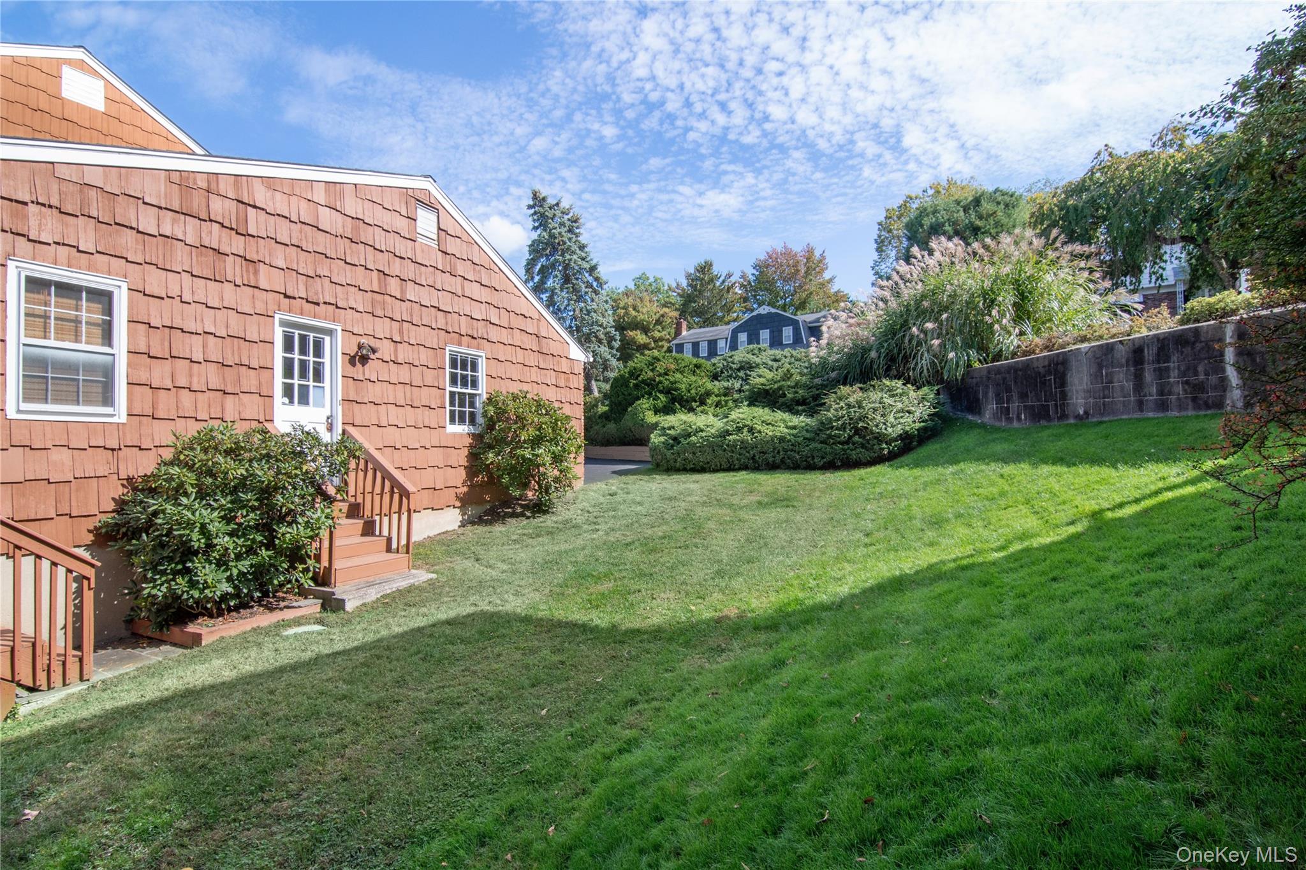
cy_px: 435
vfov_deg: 72.0
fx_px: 598
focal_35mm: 16
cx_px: 653
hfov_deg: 95.0
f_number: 10
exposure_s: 1/320
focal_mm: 11
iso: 400
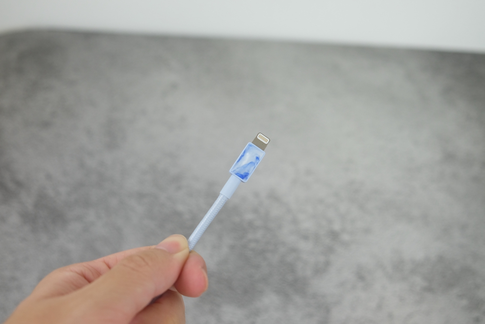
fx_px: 445
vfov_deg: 40.0
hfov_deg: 57.2
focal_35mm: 33
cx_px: 242
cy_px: 162
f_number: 4
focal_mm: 22.3
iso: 400
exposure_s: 1/58
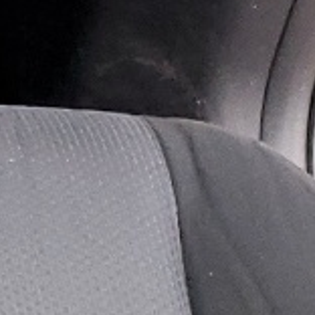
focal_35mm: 235
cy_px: -16
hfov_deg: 6.2
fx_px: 2419
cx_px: -929
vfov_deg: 7.4
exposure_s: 1/60.2
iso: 116
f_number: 1.5
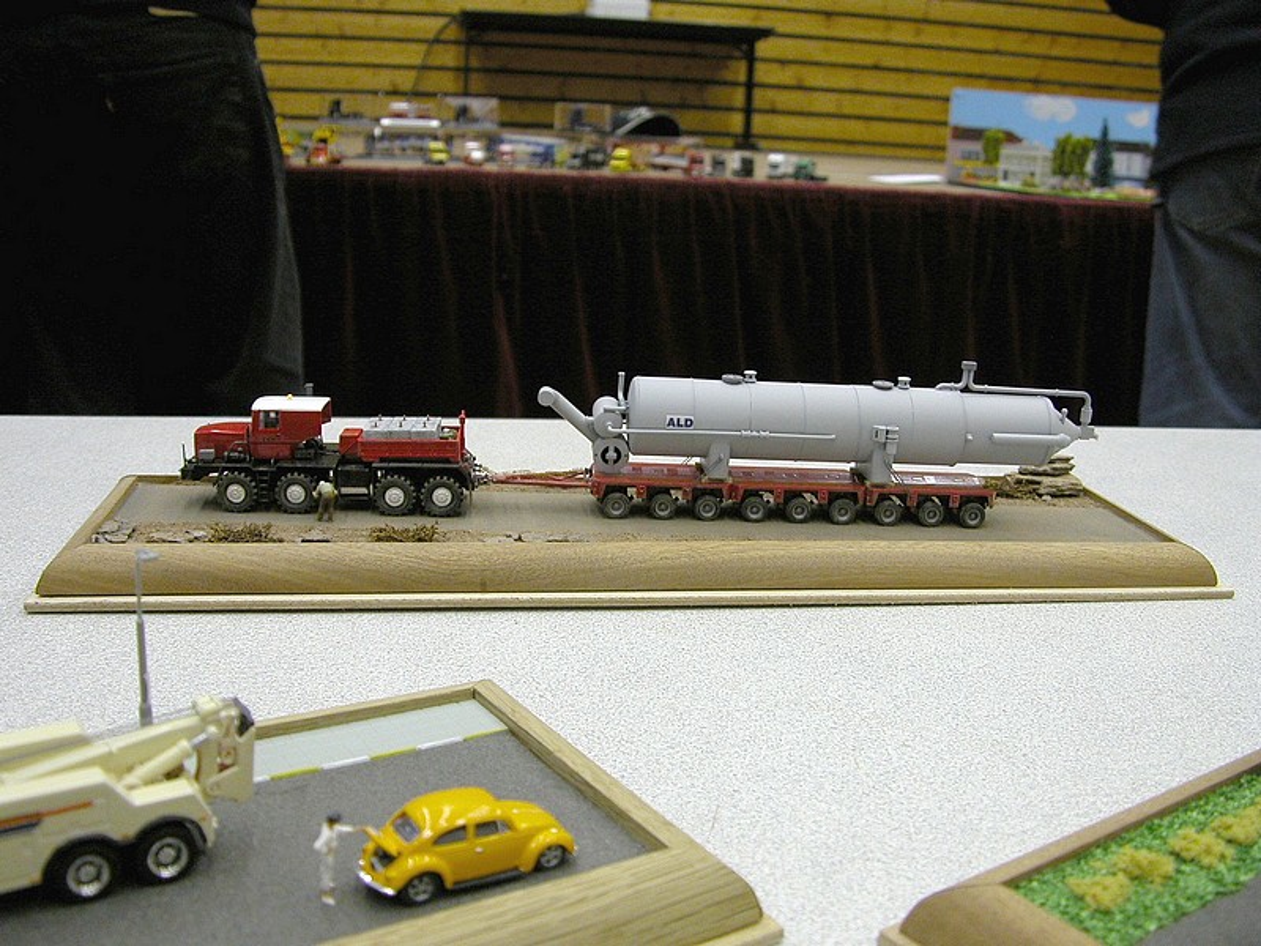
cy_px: 473
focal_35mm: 35
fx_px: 1275
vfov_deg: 40.7
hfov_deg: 52.6
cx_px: 630
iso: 200
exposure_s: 1/53.7
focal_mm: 8.9
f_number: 2.8
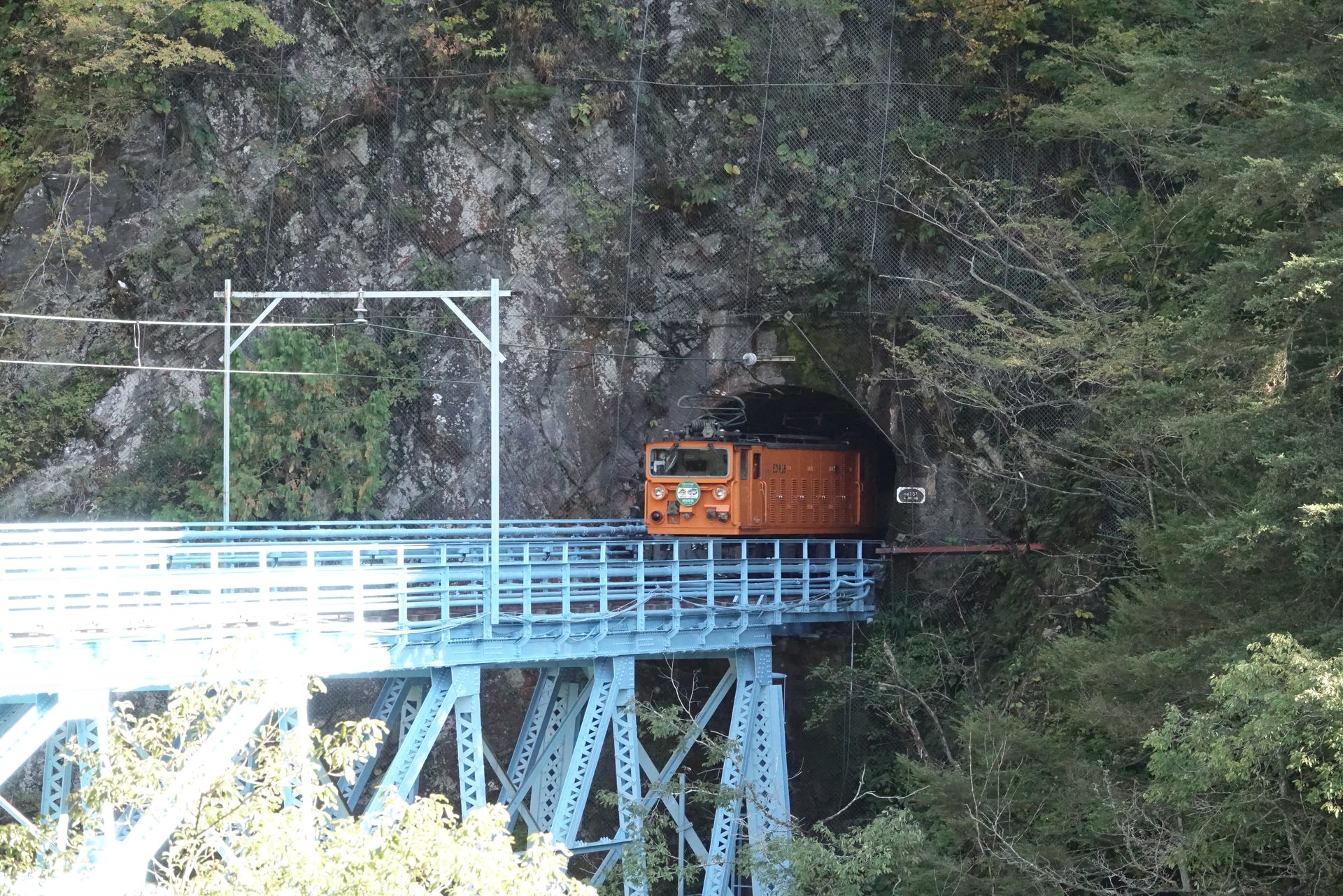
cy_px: 448
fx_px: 6118
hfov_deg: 12.5
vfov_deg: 8.4
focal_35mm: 164
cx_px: 672
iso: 2500
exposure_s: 1/800
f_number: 4
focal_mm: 60.29
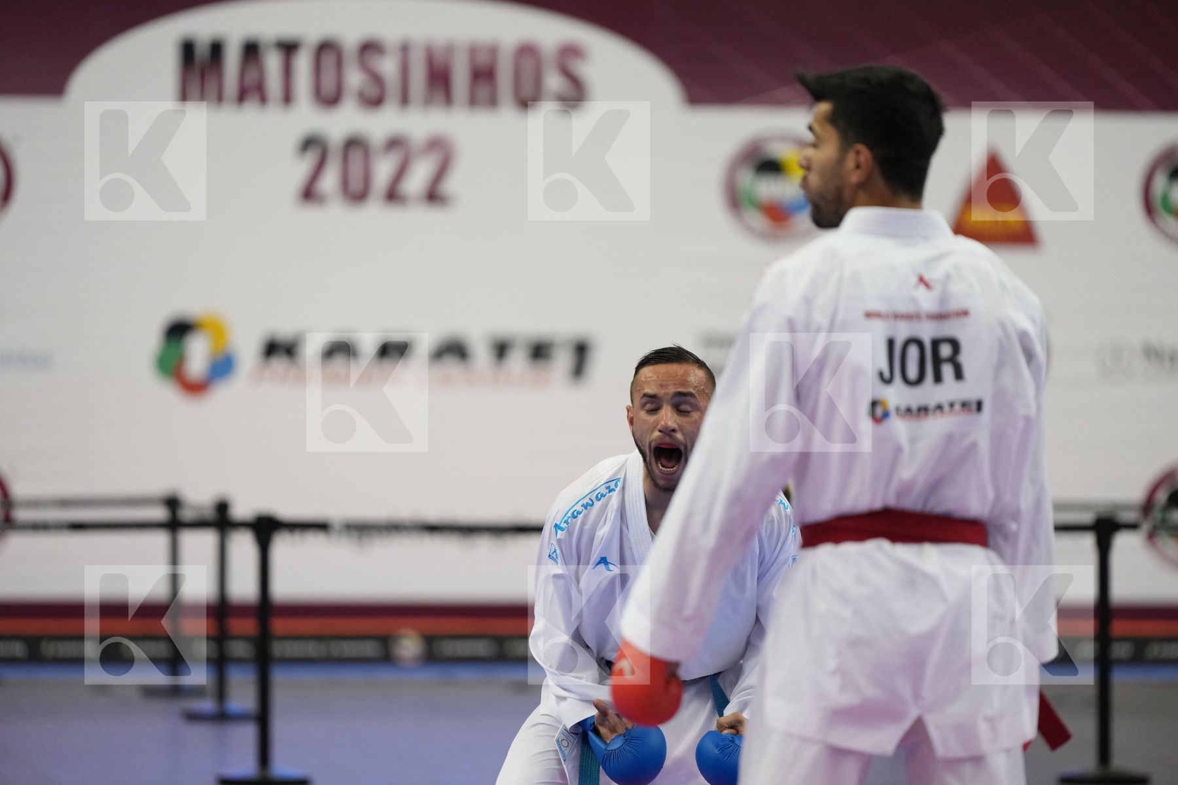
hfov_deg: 10.3
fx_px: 6544
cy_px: 392
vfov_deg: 6.9
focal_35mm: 200
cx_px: 589
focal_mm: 200
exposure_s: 1/1000
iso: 2500
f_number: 2.8
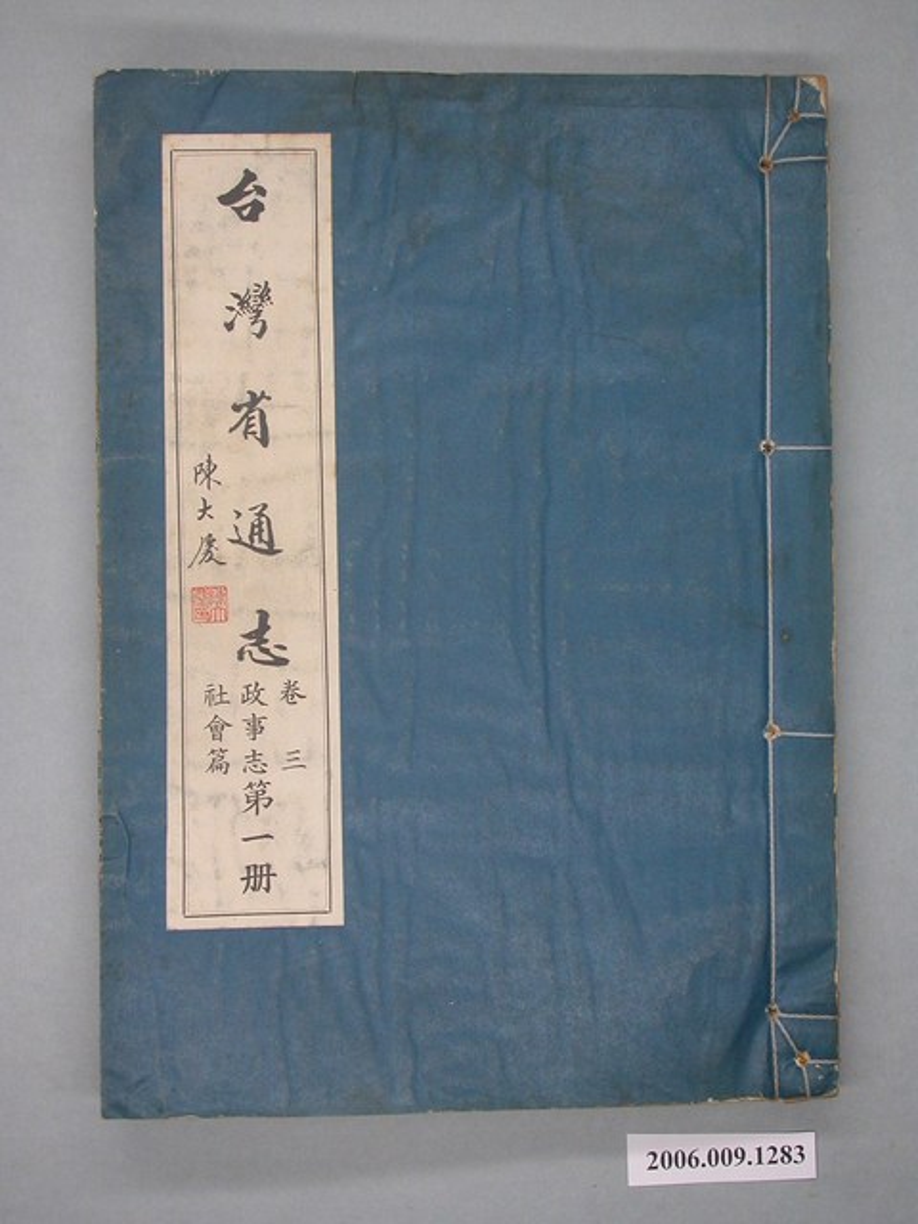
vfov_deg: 36.2
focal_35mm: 53
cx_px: 459
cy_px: 612
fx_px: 1874
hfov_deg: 27.5
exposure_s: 1/56.1
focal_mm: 11.1
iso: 100
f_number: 2.9
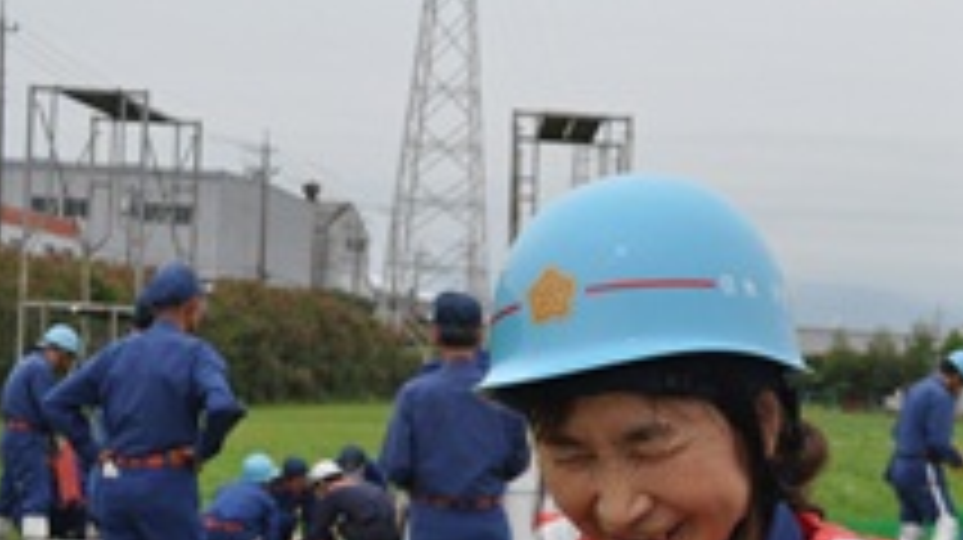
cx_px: 909
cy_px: 536
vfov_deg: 13.0
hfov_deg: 22.5
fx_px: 2347
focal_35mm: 92
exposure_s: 1/320
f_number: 9
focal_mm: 28
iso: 200
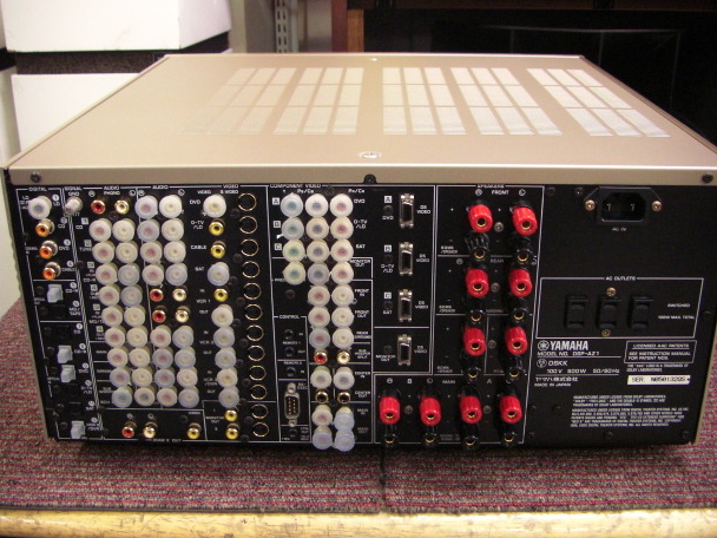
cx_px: 366
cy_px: 269
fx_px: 829
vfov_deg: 36.0
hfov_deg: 46.8
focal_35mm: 40
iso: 400
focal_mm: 6.3
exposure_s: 1/30
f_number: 3.4
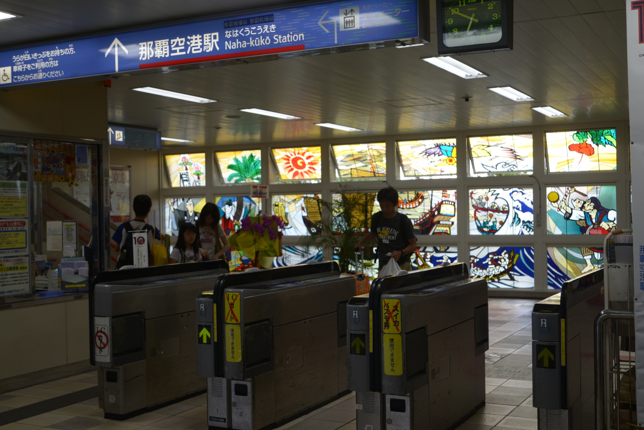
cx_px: 322
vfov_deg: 28.1
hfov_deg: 41.1
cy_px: 215
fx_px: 859
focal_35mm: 48
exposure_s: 1/160
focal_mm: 48
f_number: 6.3
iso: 400
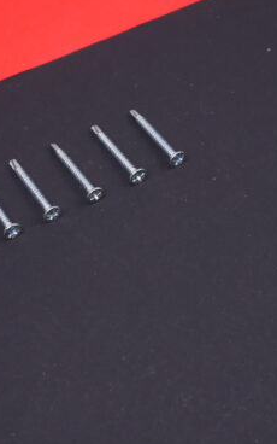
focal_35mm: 121
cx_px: 73
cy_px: 221
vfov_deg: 17.2
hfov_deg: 10.8
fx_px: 1462
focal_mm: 42
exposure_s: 1/30
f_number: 7.1
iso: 1000
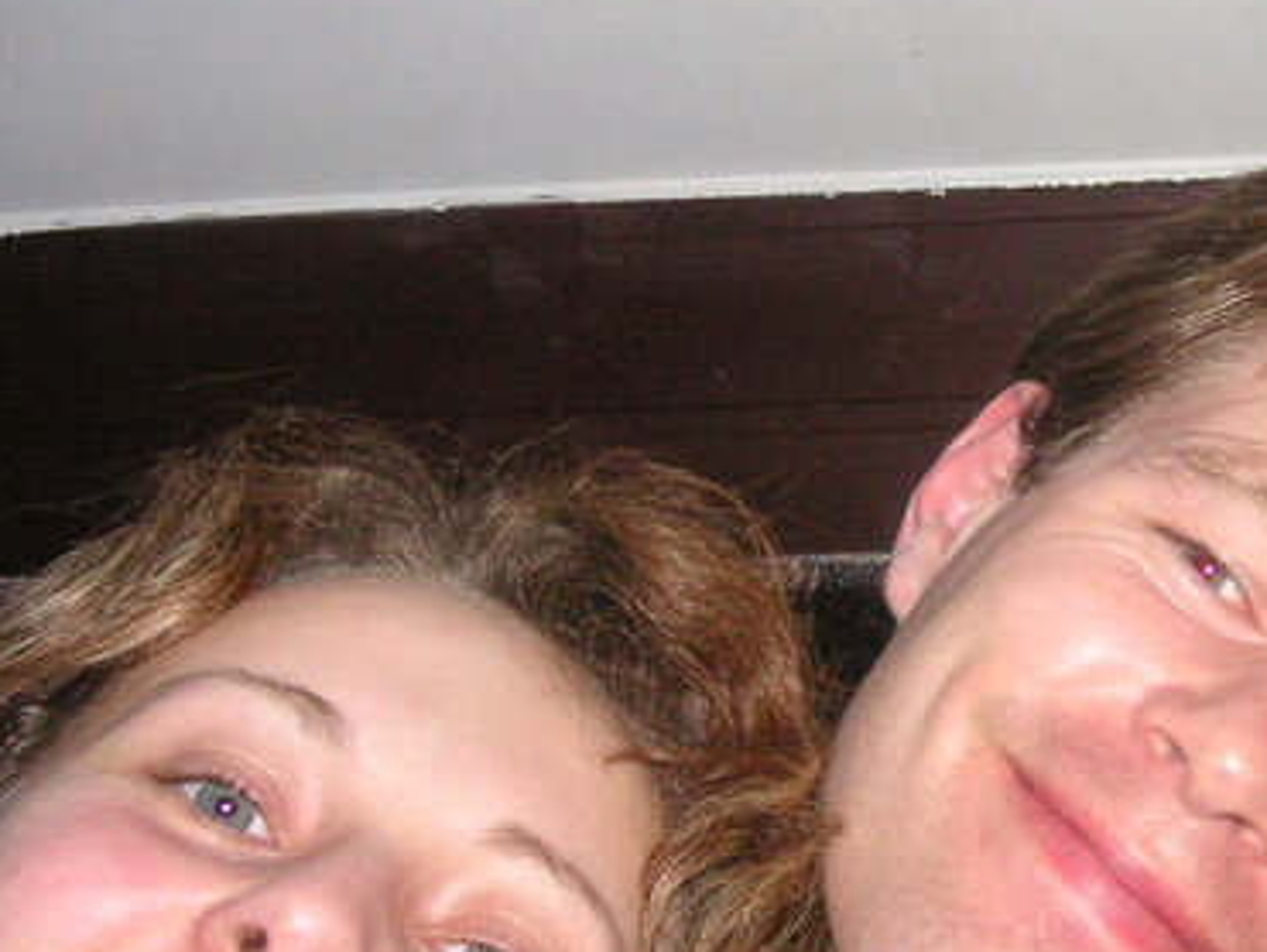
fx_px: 2930
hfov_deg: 23.9
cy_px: 459
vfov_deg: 18.5
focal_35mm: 80
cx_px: 1089
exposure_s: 1/45
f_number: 2.8
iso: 160
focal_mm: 6.1
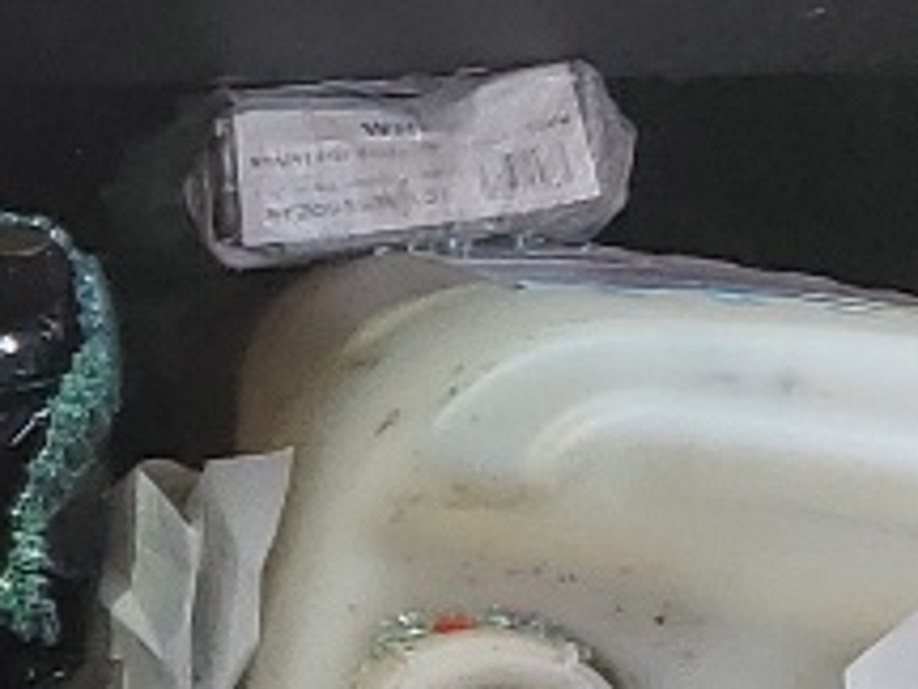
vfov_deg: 7.7
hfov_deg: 9.2
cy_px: 387
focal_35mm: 193
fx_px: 5118
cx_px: -1300
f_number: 1.5
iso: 50
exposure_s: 1/227
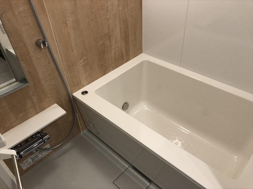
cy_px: 94
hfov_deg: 63.4
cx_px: 126
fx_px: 205
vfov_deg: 49.7
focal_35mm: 28
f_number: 1.8
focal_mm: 3.99
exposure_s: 1/25
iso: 40
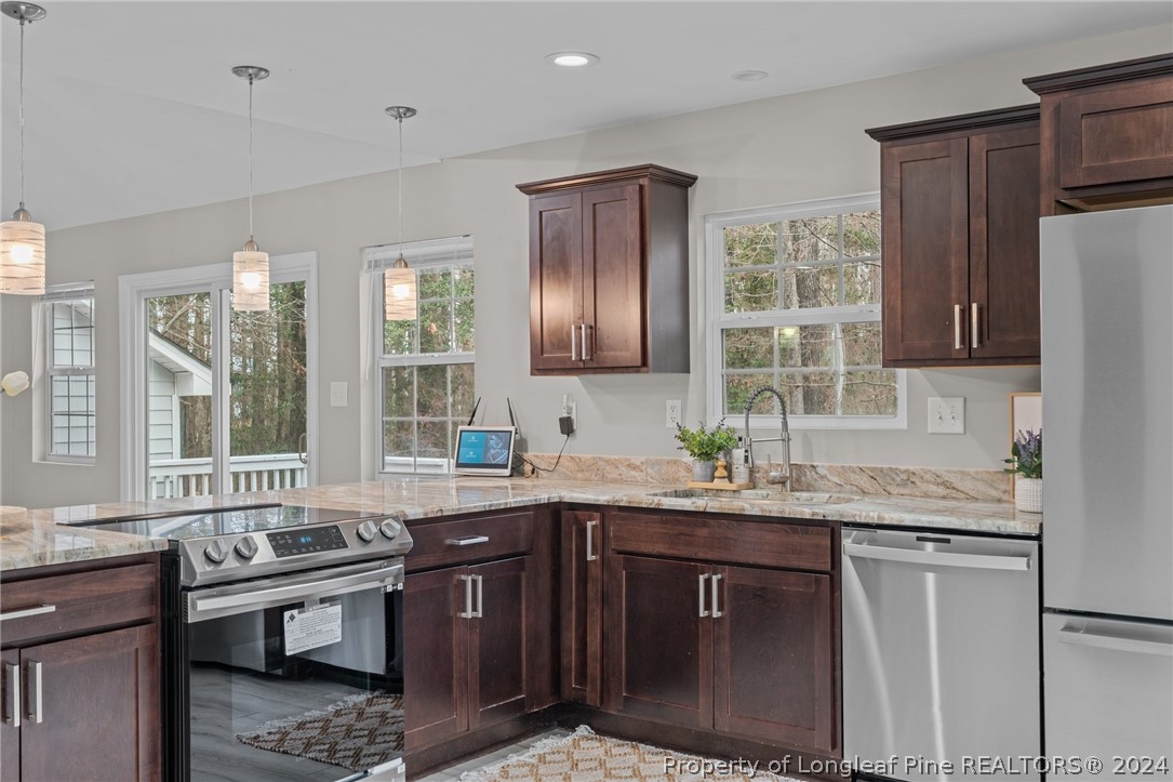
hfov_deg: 55.1
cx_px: 586
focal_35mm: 34
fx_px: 1124
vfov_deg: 38.3
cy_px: 391
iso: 320
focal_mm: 34.5
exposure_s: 1.6
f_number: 8
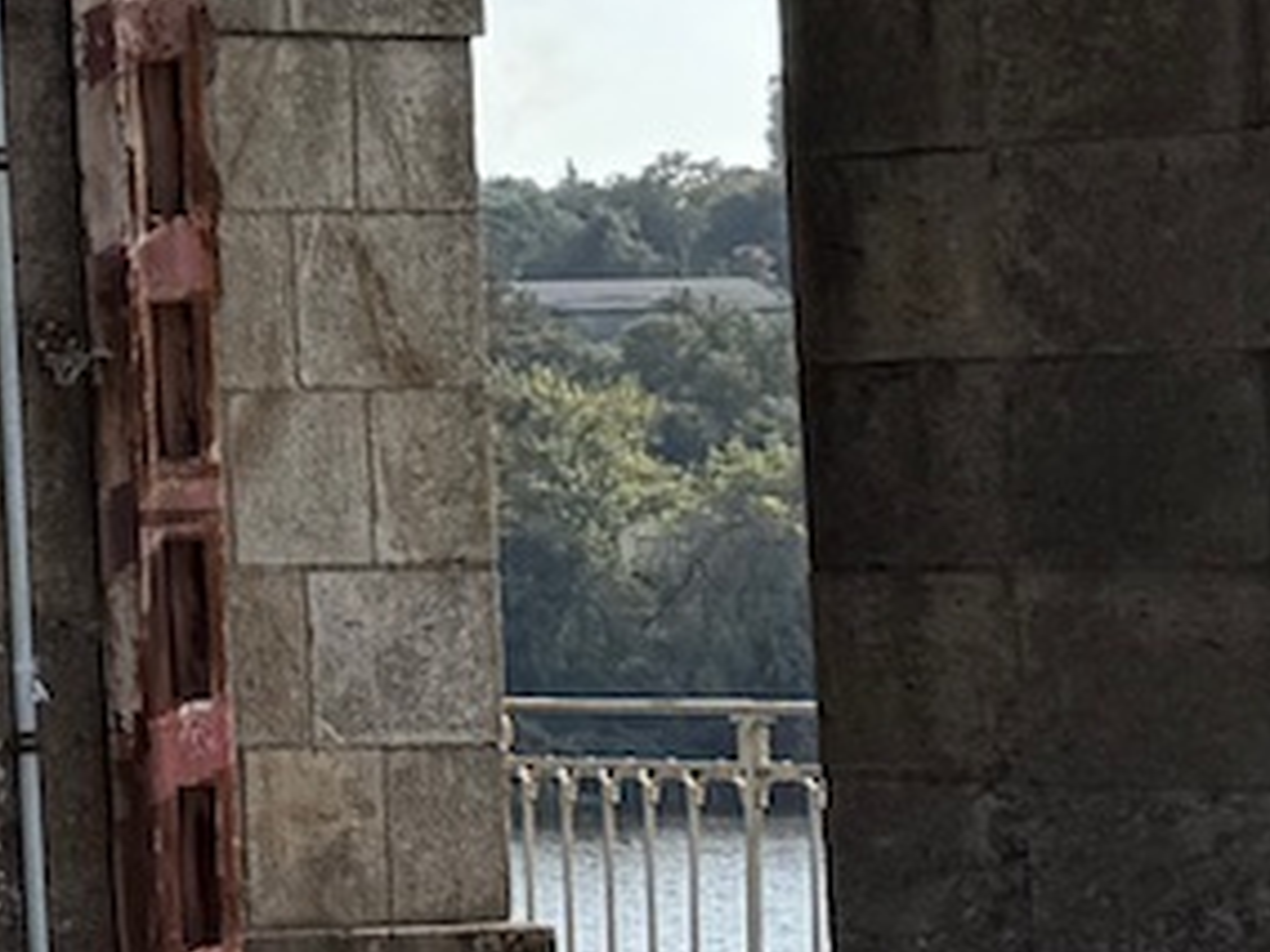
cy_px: 121
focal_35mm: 173
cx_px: -3188
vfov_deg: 8.6
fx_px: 6347
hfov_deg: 8.4
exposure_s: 1/4673
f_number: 1.78
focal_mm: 6.76
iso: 80
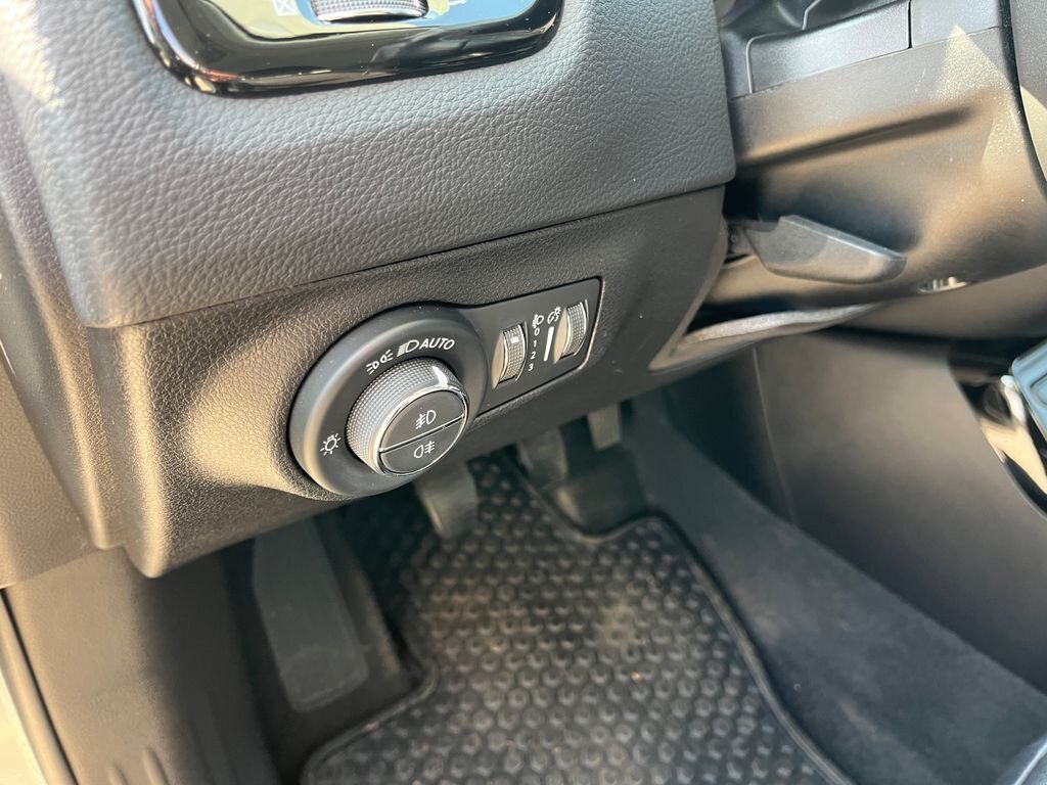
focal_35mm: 26
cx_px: 524
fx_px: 786
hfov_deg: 67.3
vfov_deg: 53.1
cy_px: 392
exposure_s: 1/73
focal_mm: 5.1
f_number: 1.6
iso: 125
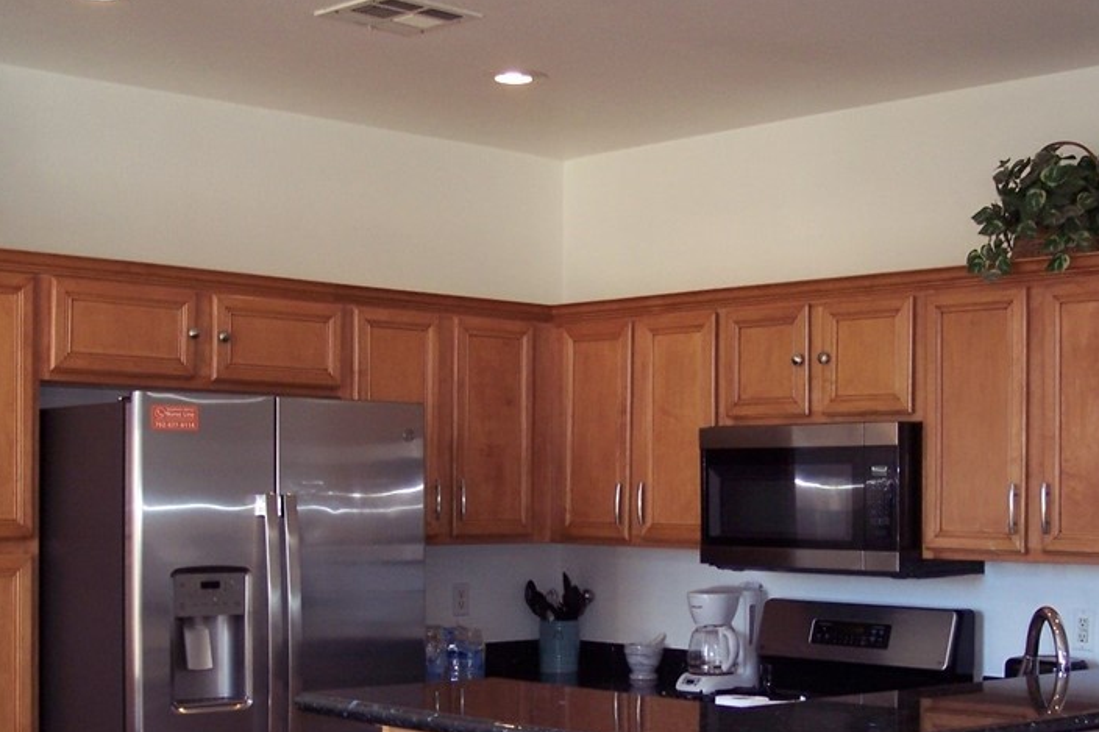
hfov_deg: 33.8
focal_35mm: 59
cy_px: 490
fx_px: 1801
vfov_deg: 22.9
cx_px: 690
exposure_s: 1/60
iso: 140
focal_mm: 8
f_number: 2.8
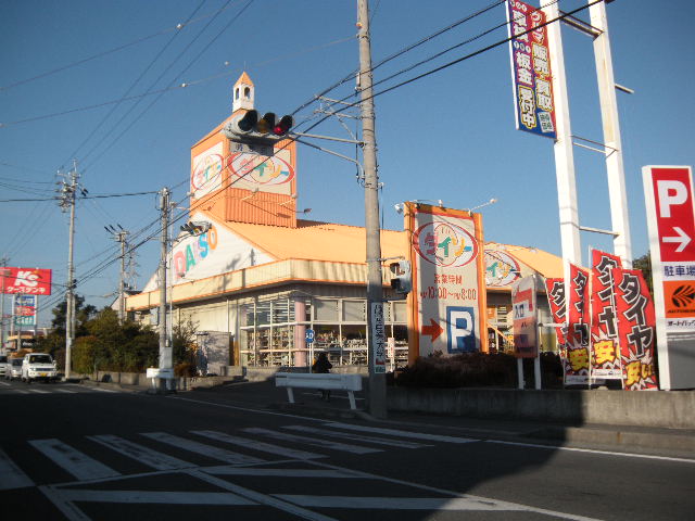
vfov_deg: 40.7
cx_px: 348
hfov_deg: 52.6
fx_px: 703
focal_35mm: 35
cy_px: 260
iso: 64
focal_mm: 5.9
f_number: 3.8
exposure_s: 1/772
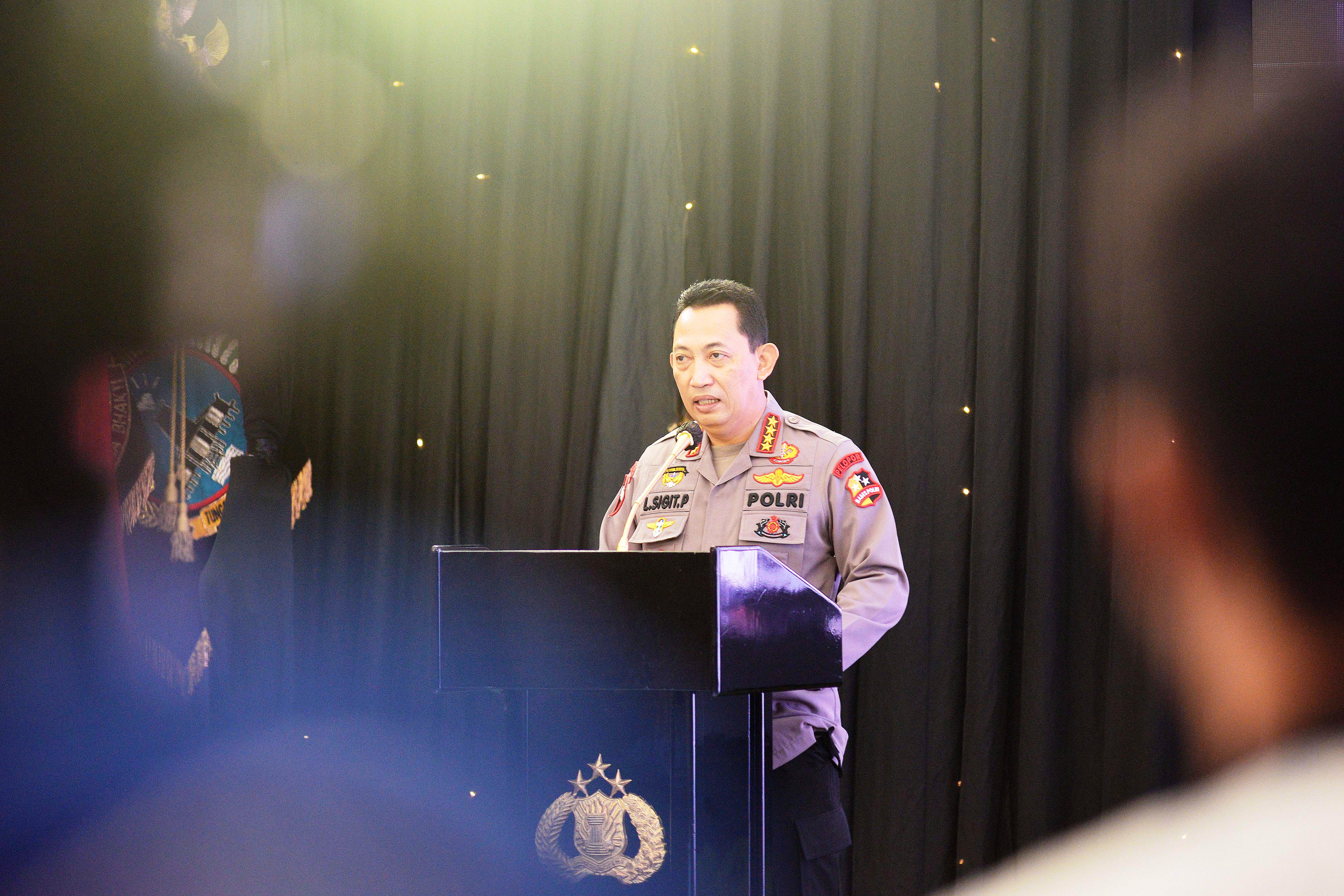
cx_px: 672
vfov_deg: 7.4
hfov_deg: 11.1
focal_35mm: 185
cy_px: 448
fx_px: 6906
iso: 2500
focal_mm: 185
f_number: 3.5
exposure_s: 1/125
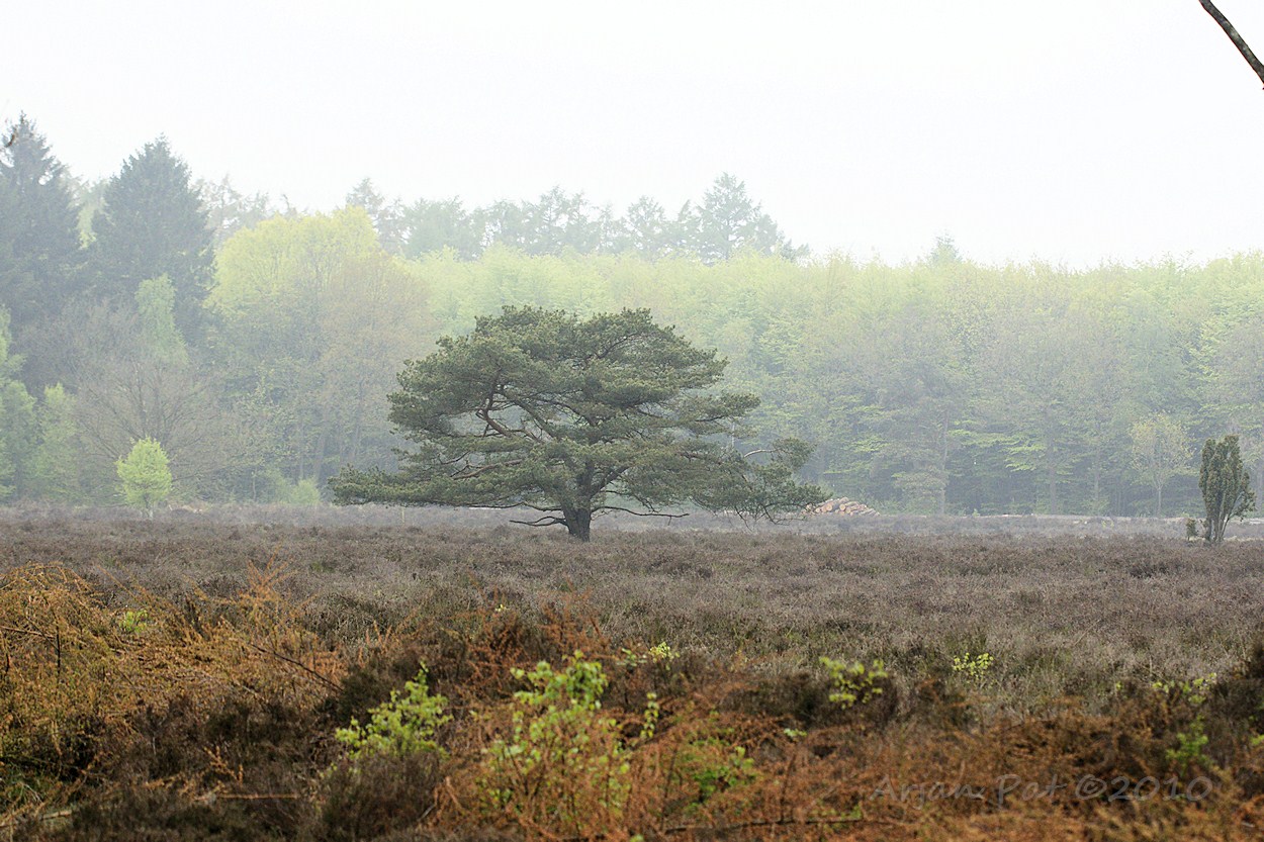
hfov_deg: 13.7
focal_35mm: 150
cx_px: 632
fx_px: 5266
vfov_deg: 9.1
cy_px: 421
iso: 800
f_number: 5
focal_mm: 100
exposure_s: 1/125
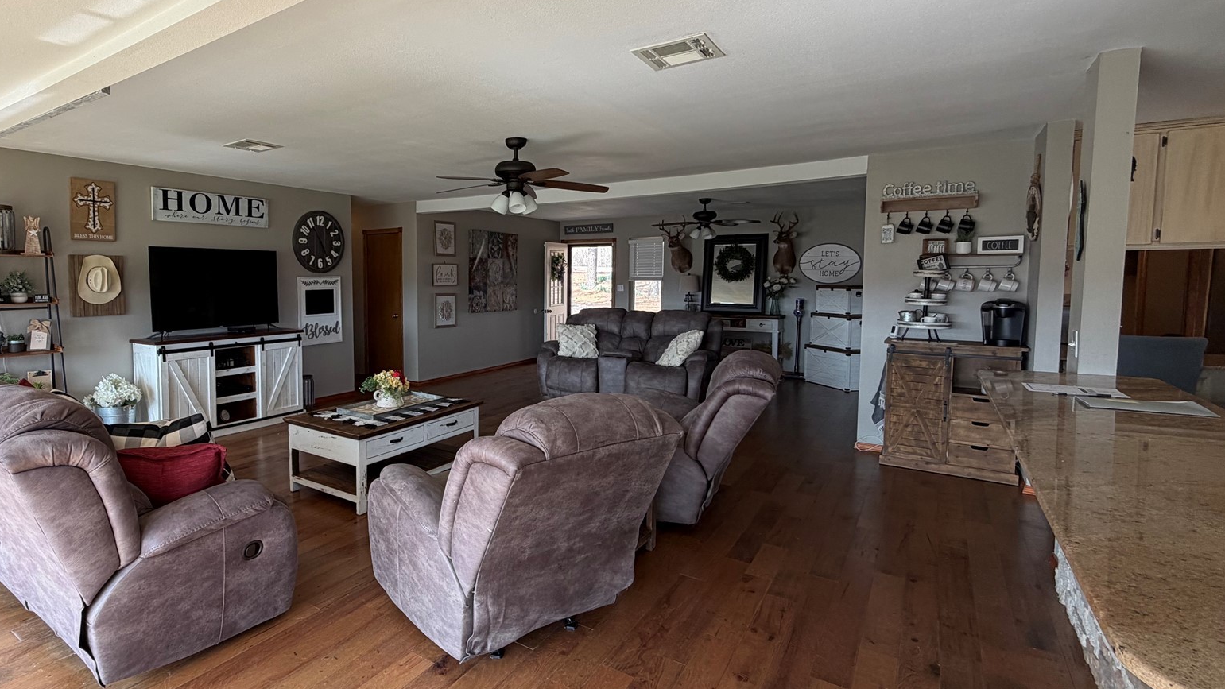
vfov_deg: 58.3
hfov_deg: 88.1
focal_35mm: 19
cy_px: 315
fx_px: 617
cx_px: 473
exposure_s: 1/121
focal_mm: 2.22
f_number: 2.2
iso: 80
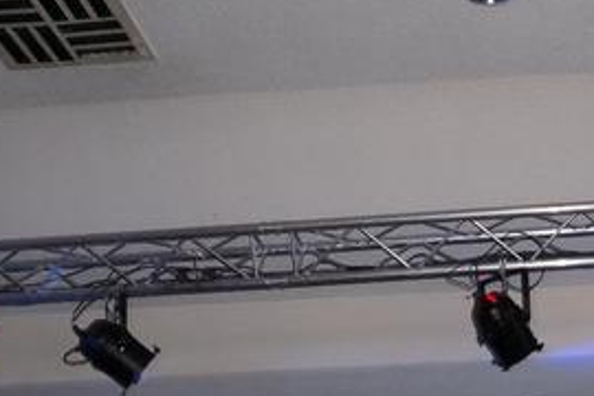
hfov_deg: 27.5
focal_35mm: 71
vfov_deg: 18.3
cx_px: 530
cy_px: 464
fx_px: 1171
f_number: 4
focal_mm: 16
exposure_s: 1/60
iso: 640
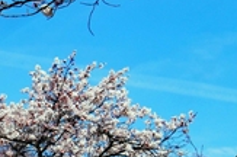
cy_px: 206
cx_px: -93
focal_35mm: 177
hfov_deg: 11.3
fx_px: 1163
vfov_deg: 7.6
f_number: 8
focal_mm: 24
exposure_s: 1/400
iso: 100
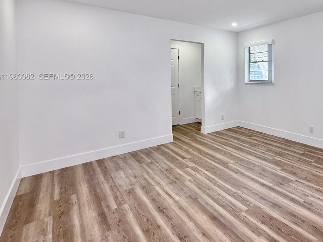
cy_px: 77
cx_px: 248
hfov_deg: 70.4
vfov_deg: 59.4
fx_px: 205
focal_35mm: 22
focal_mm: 2.22
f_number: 2.2
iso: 100
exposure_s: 1/99
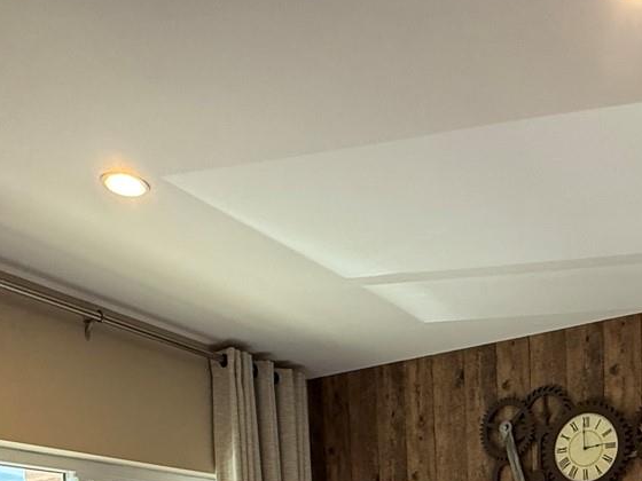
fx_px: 742
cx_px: 470
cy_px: 671
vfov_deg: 27.8
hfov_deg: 45.4
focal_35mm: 40
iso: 200
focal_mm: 2.22
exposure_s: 1/120
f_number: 2.2
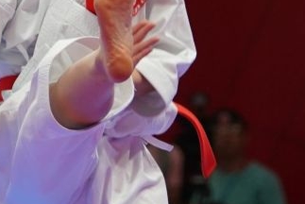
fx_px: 5664
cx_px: 110
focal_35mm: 668
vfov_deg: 2.1
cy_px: 170
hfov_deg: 3.1
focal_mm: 120
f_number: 4
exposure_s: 1/500
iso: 1000
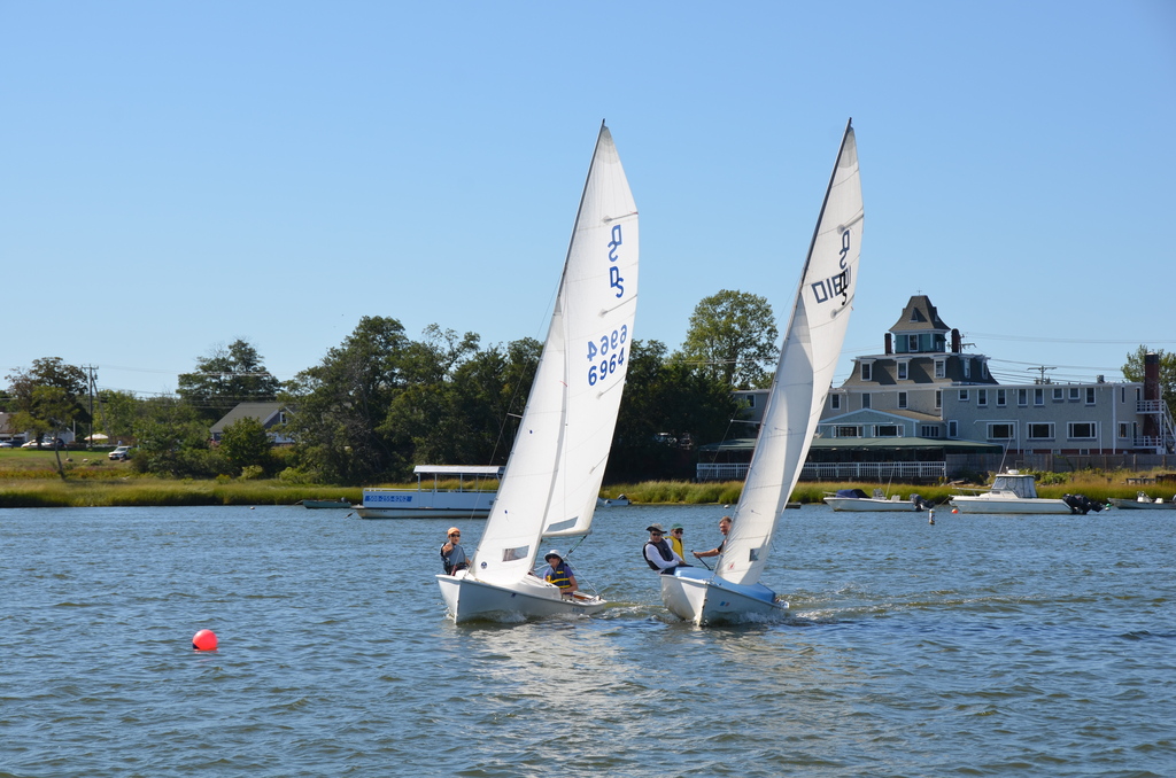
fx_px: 2934
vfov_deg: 15.1
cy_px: 389
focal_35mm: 90
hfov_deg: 22.7
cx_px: 588
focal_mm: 60
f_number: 9
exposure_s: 1/320
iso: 100
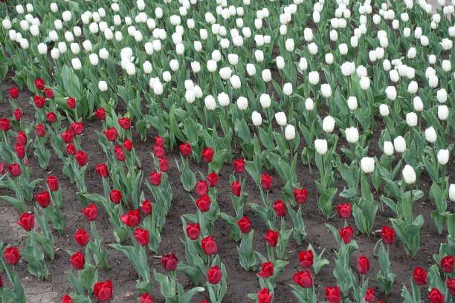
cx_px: 228
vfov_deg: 19.5
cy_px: 152
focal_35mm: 70
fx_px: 885
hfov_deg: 28.8
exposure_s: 1/200
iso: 125
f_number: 4
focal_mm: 25.7
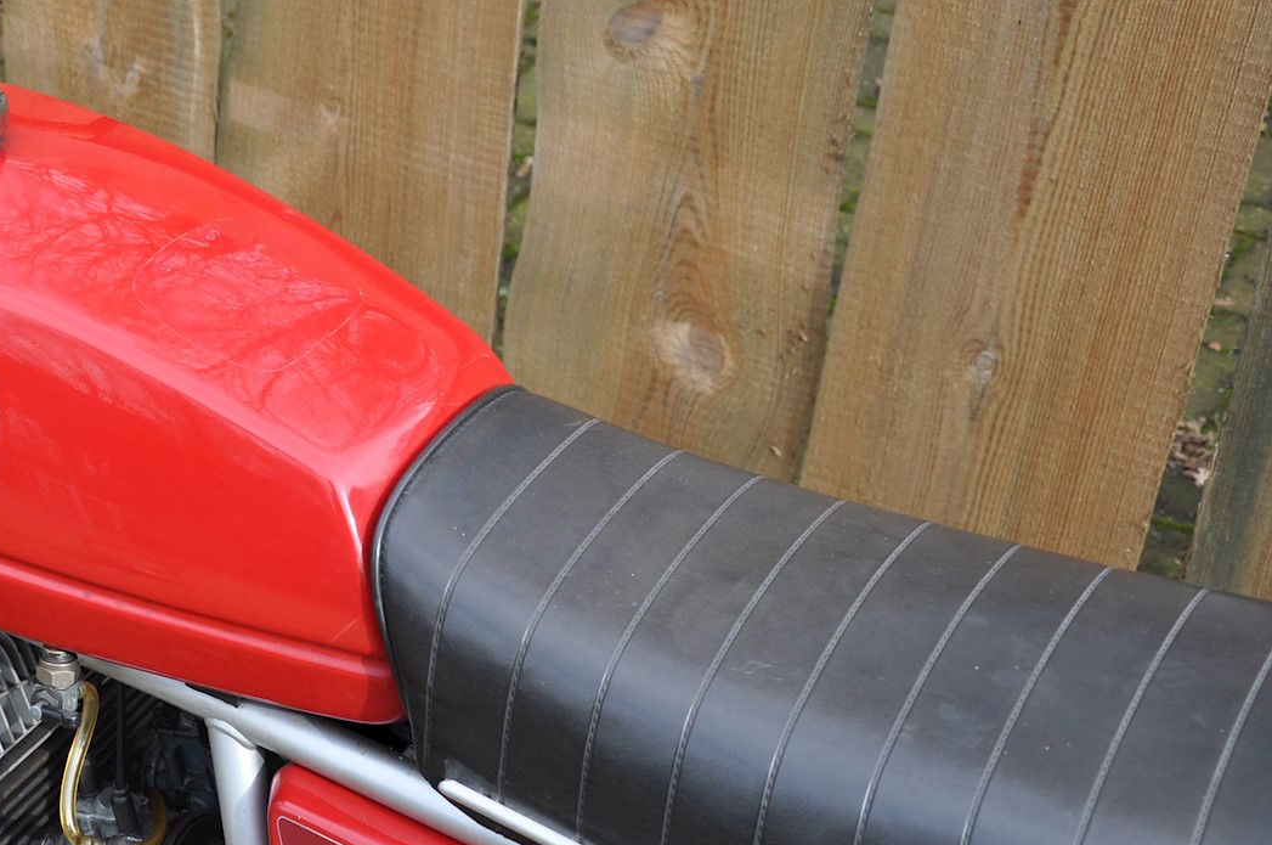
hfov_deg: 25.5
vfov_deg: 17.7
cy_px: 385
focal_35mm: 77
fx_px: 2717
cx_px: 107
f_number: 7.1
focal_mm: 28
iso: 200
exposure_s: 1/200
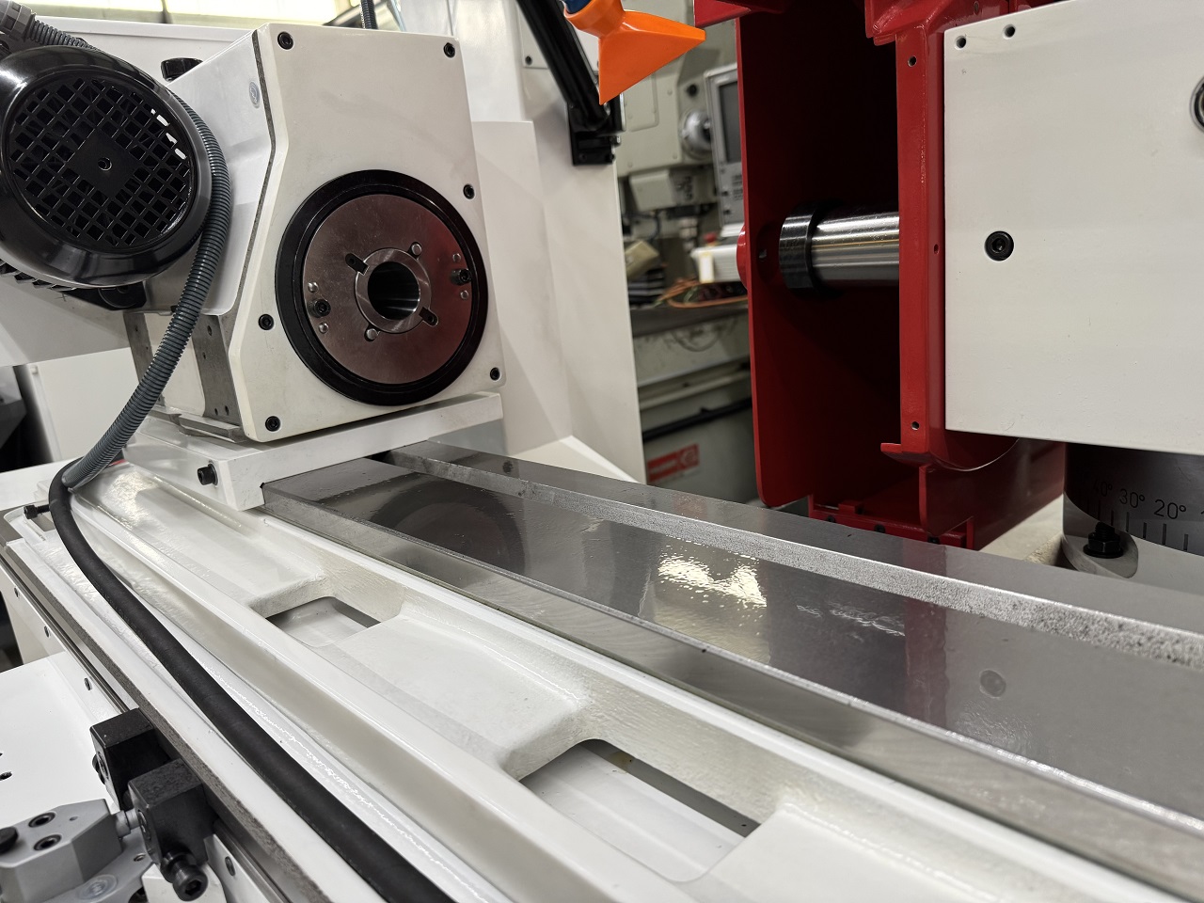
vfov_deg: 56.8
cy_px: 452
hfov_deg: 71.6
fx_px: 835
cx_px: 602
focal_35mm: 24
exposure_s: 1/50
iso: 160
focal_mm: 6.76
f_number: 1.78
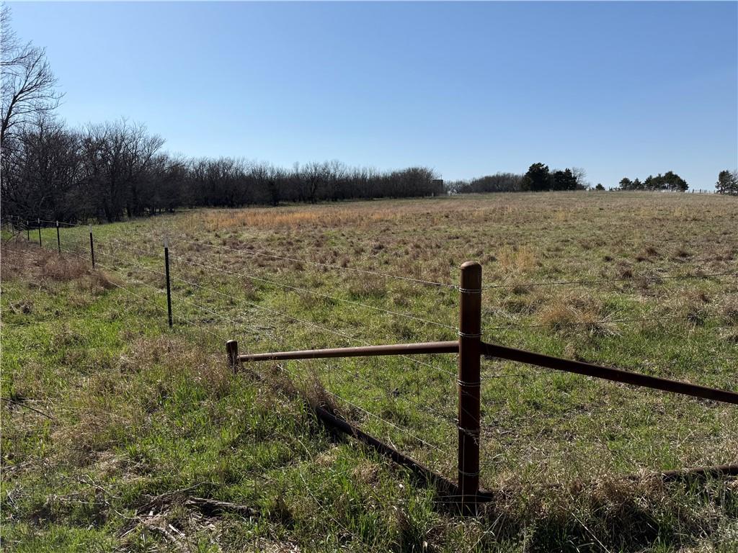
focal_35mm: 24
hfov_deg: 71.6
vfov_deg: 56.8
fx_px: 512
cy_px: 276
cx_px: 369
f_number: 1.78
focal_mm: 6.76
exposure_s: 1/6711
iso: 80
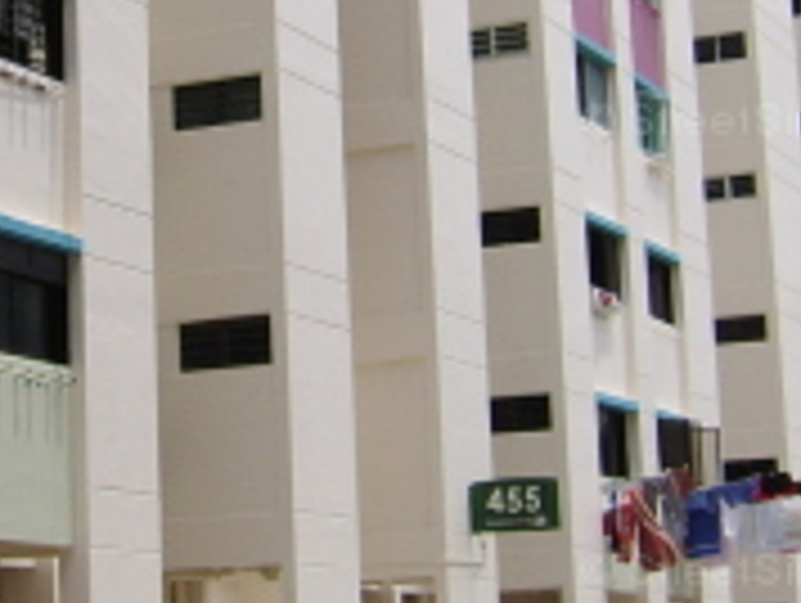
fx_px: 2502
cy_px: 126
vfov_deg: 13.7
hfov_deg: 17.8
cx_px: 18
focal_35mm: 108
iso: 50
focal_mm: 5.95
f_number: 5.8
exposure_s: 1/385
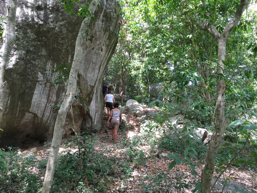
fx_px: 215
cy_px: 96
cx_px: 128
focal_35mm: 29
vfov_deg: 48.2
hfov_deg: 61.7
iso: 32
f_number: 2.2
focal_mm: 4.15
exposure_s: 1/40
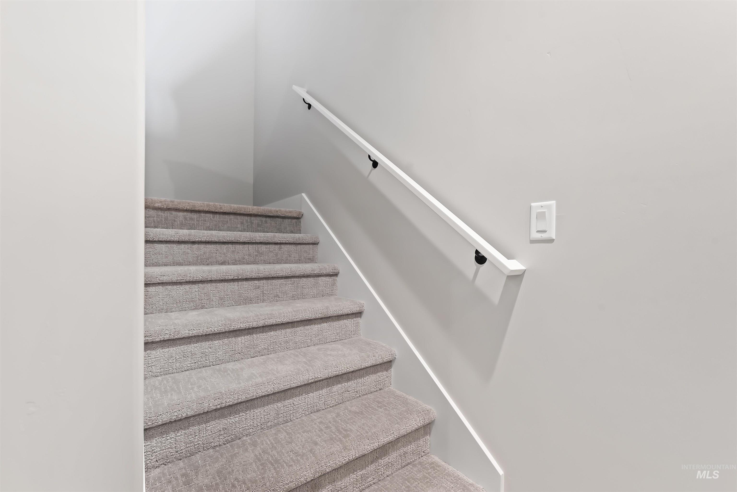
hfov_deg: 100.4
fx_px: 307
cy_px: 246
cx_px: 368
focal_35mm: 15
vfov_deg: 77.4
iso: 320
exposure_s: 1/2.5
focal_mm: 15
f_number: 6.3
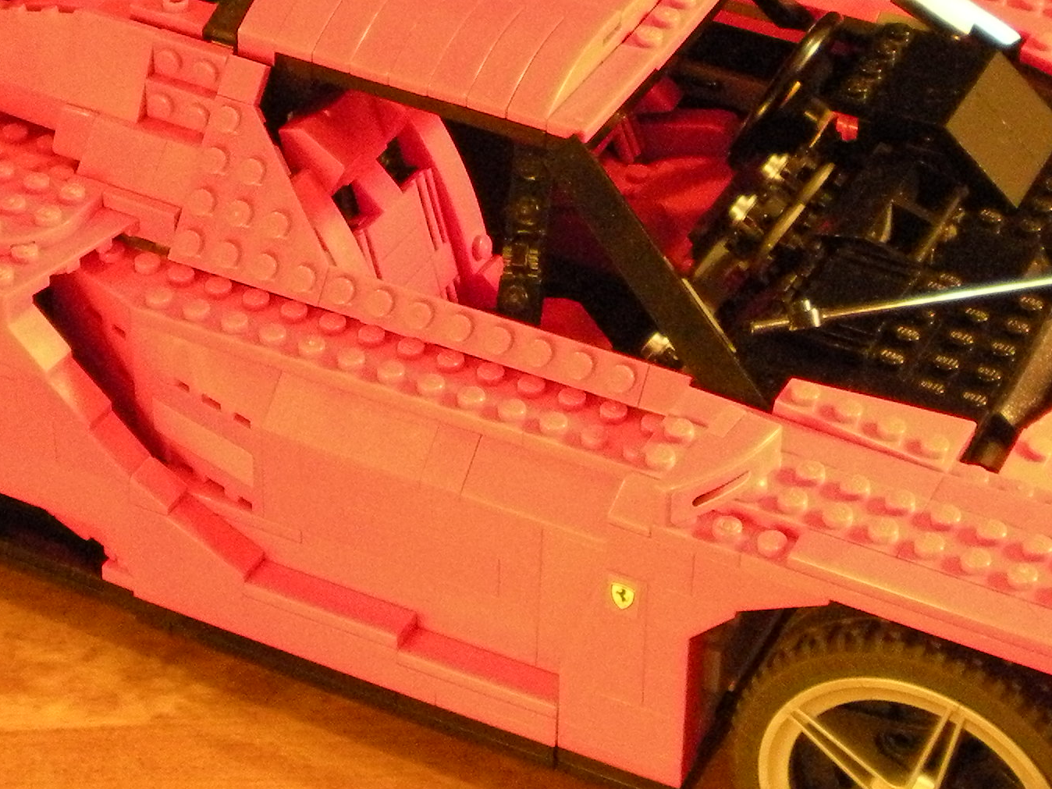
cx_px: 541
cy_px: 236
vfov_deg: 16.0
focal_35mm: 92
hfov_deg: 21.3
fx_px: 2796
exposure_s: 1/8
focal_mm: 6.3
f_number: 3.1
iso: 497
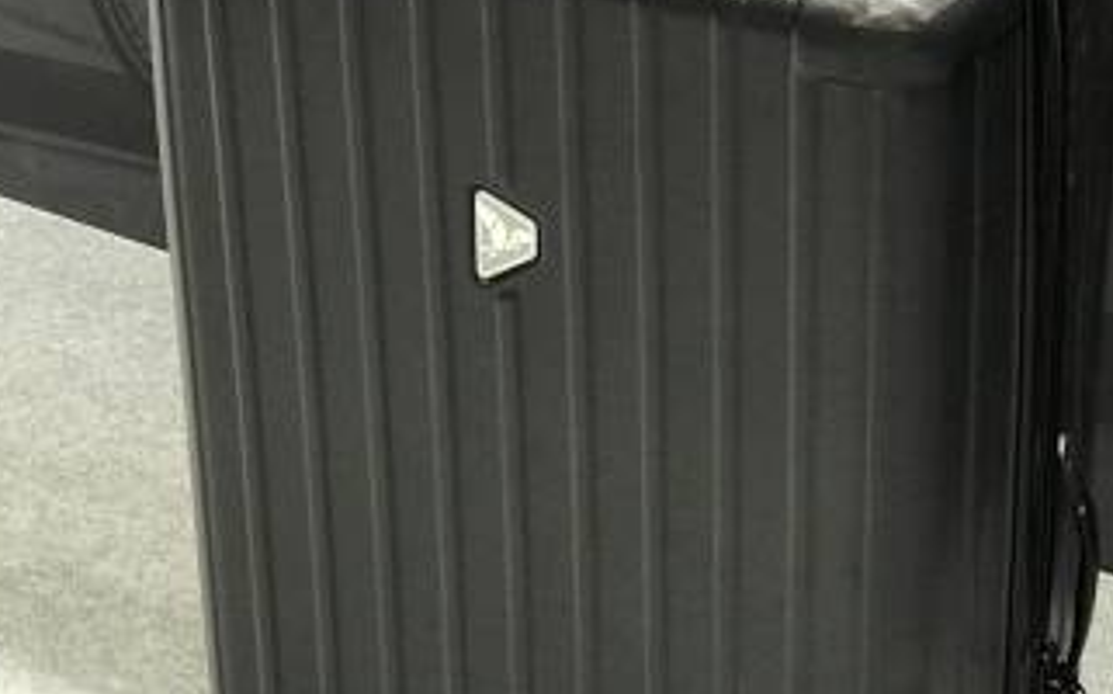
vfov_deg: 11.9
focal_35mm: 110
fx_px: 3334
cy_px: 434
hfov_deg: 18.9
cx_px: 683
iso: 200
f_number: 2.8
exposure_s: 1/50
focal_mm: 6.6
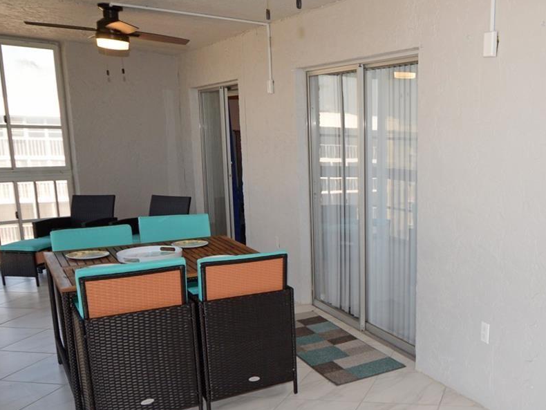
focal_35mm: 35
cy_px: 265
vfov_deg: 40.3
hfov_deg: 48.1
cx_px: 473
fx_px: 552
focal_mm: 12
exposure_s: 1/80
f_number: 4.5
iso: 400
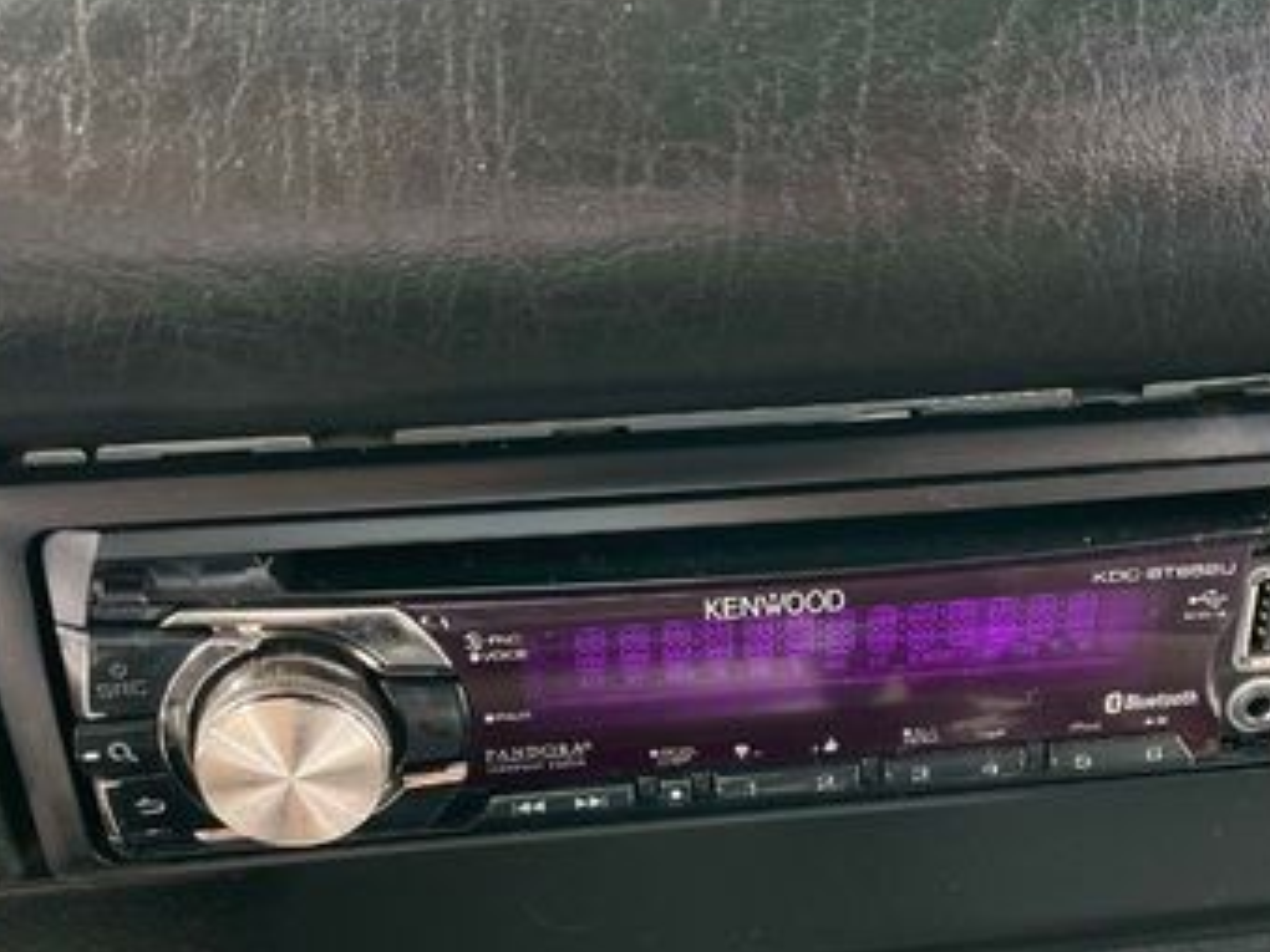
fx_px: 1798
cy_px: 777
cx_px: 844
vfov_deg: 29.0
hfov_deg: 38.5
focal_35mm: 49
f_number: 1.6
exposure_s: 1/121
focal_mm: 4.2
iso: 64
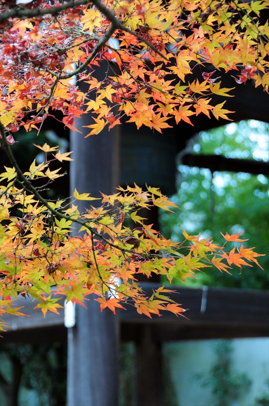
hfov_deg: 3.4
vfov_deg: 5.1
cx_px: 134
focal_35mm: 405
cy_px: 203
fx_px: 4553
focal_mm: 270
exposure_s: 1/60
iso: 800
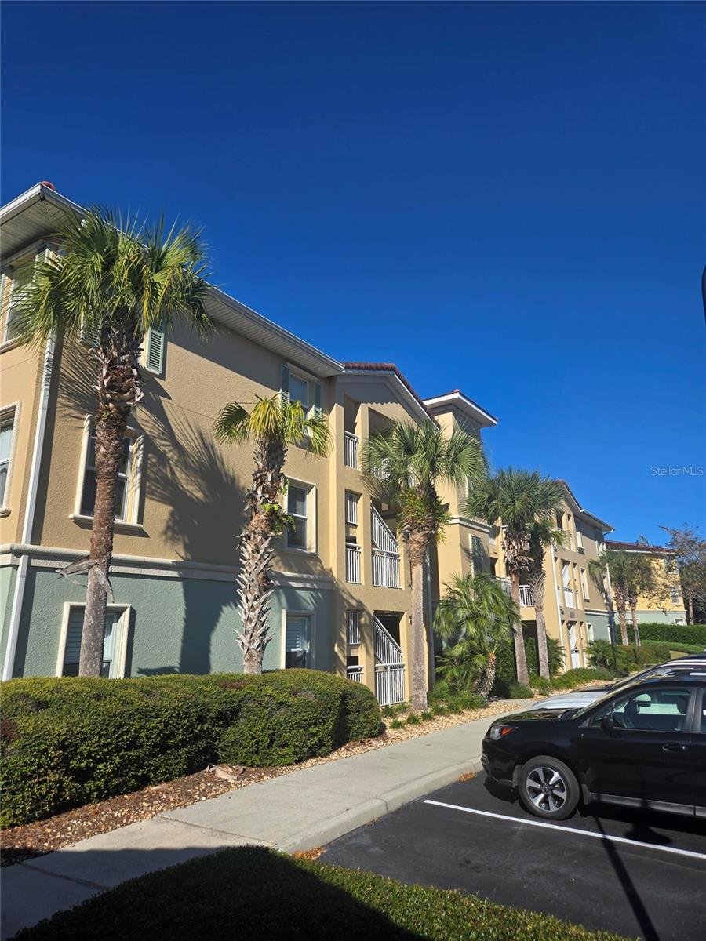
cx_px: 353
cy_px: 470
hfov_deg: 58.9
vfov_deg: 73.9
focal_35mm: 23
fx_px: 625
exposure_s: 1/2397
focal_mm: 5.4
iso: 25
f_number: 1.8
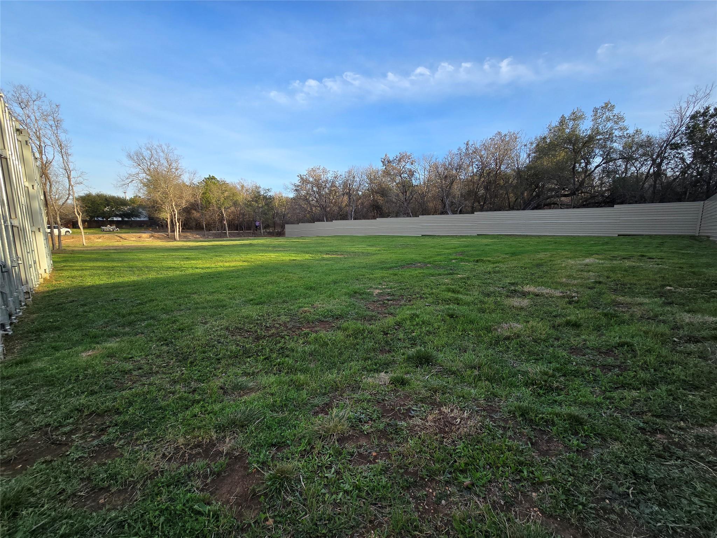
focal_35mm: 13
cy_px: 269
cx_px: 358
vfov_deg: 89.9
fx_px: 269
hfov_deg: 106.2
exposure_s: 1/650
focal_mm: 2.2
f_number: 2.2
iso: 50
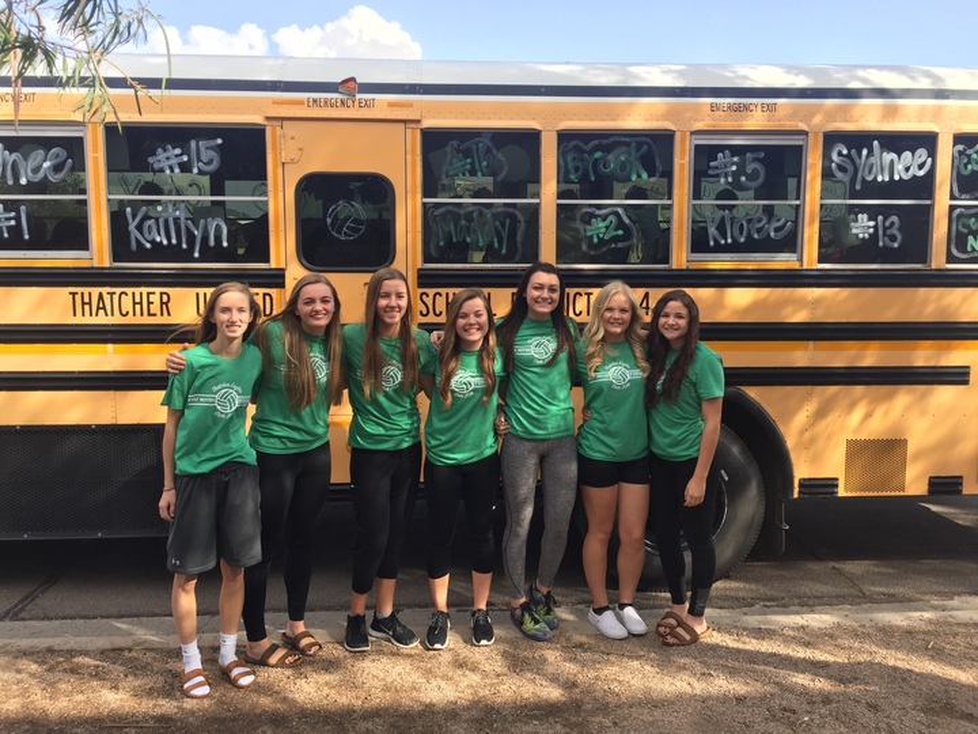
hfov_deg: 61.7
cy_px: 367
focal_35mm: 29
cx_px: 489
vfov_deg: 48.2
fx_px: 819
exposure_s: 1/608
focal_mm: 4.15
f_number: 2.2
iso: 32
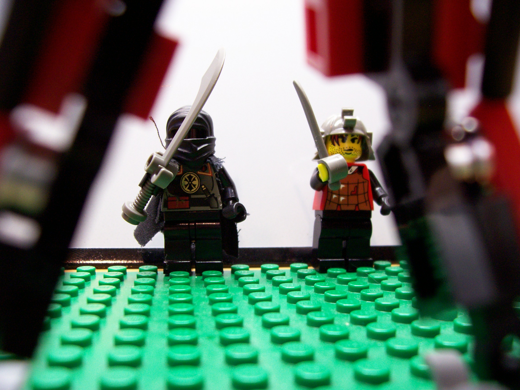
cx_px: 260
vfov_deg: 41.8
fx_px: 511
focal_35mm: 34
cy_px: 195
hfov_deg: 54.0
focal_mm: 5.6
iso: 160
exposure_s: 1/23.1
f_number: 2.7
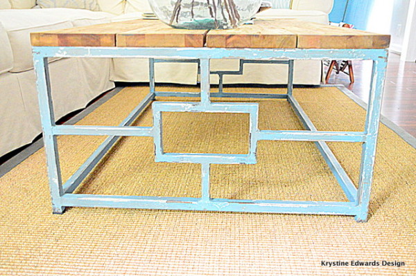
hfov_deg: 49.6
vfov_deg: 34.2
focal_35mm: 39
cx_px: 208
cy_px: 138
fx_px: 450
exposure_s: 1/10
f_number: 4
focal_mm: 26
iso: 6400
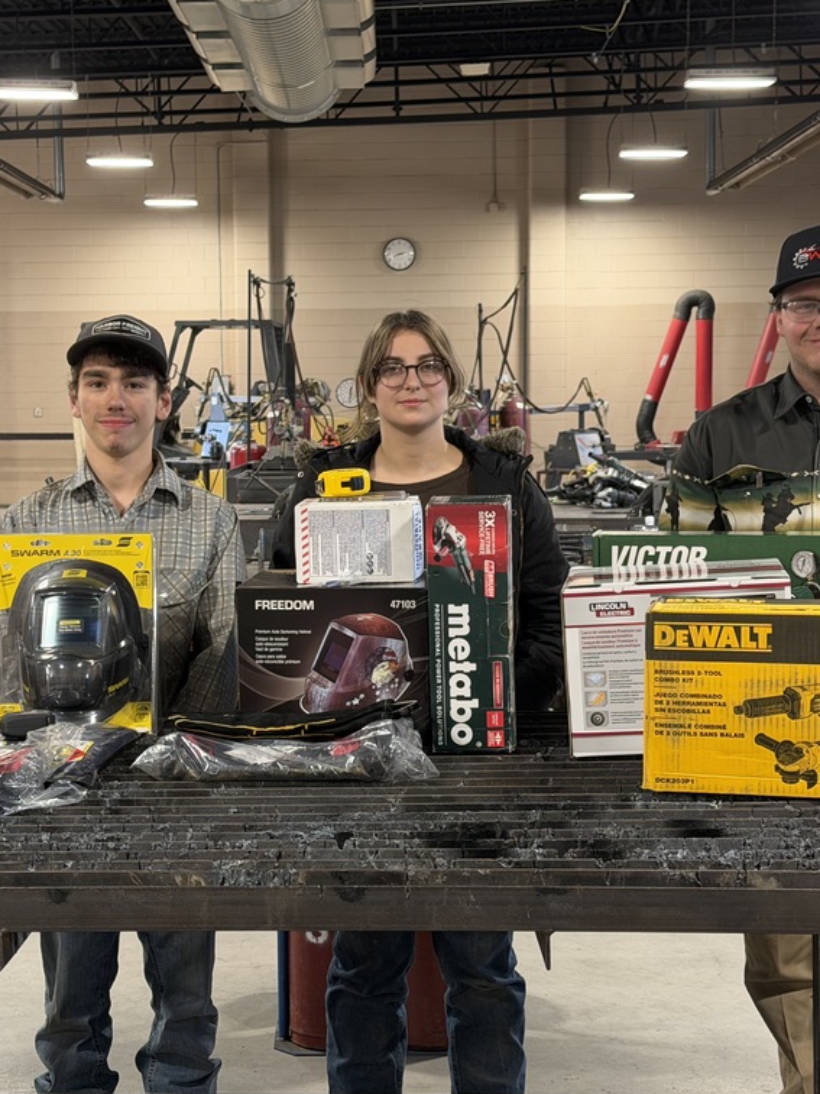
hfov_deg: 22.6
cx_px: 336
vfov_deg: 29.8
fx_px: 2053
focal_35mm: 65
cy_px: 550
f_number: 1.78
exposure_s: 1/60
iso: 160
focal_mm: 6.76
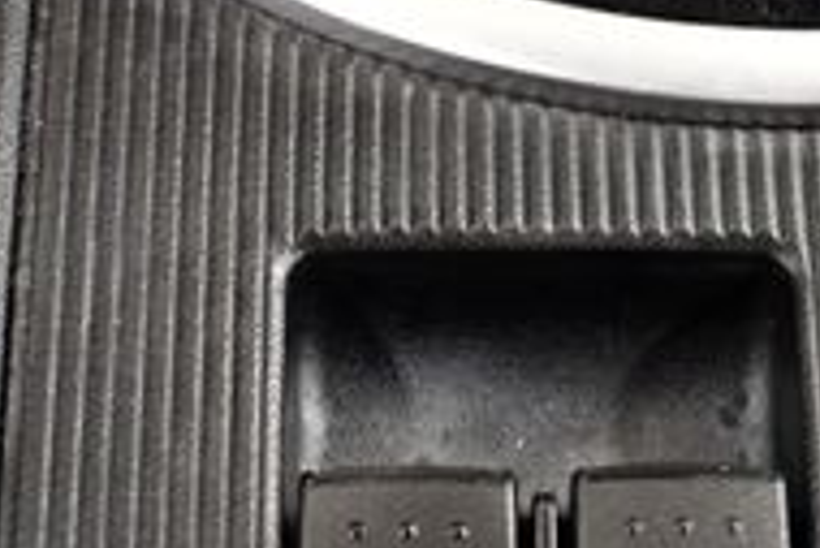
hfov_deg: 16.9
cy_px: 449
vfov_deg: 11.3
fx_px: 2758
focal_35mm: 121
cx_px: 561
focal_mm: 18
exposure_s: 1/80
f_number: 3.5
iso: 3200
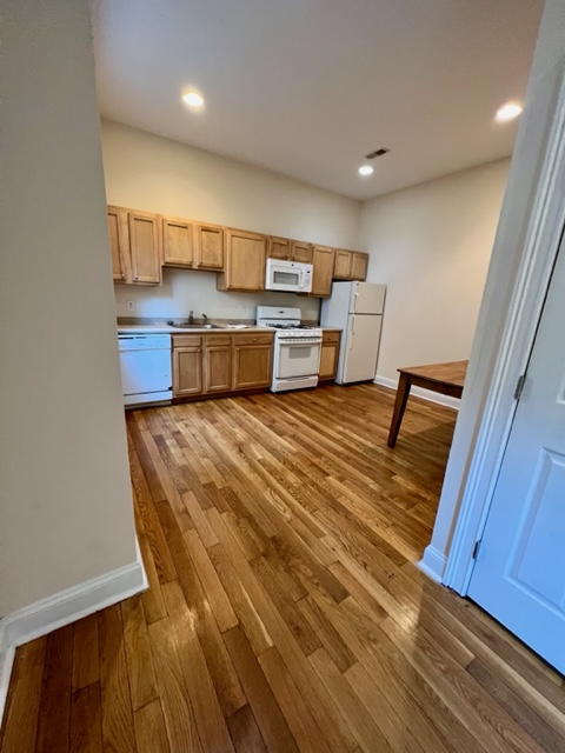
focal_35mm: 13
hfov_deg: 89.9
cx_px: 282
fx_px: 283
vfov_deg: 106.2
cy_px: 376
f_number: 1.8
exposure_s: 1/60
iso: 500
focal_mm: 1.57
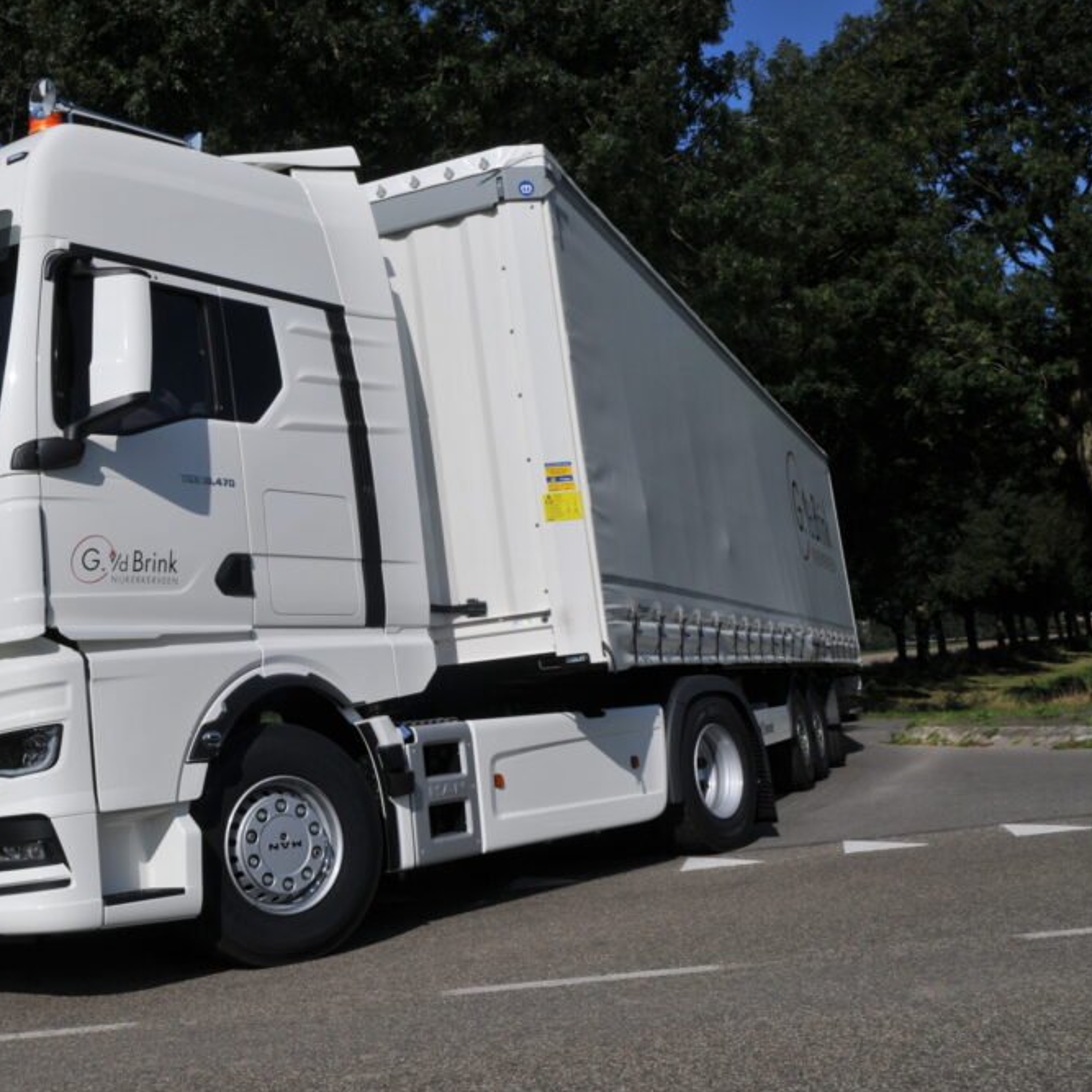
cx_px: 273
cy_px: 539
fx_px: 1535
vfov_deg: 39.2
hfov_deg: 38.2
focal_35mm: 43
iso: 200
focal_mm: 22
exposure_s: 1/500
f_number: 11
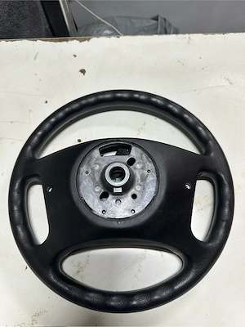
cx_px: 122
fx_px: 226
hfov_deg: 56.8
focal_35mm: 24
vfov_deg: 71.6
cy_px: 164
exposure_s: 1/50
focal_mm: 6.86
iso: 200
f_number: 1.78
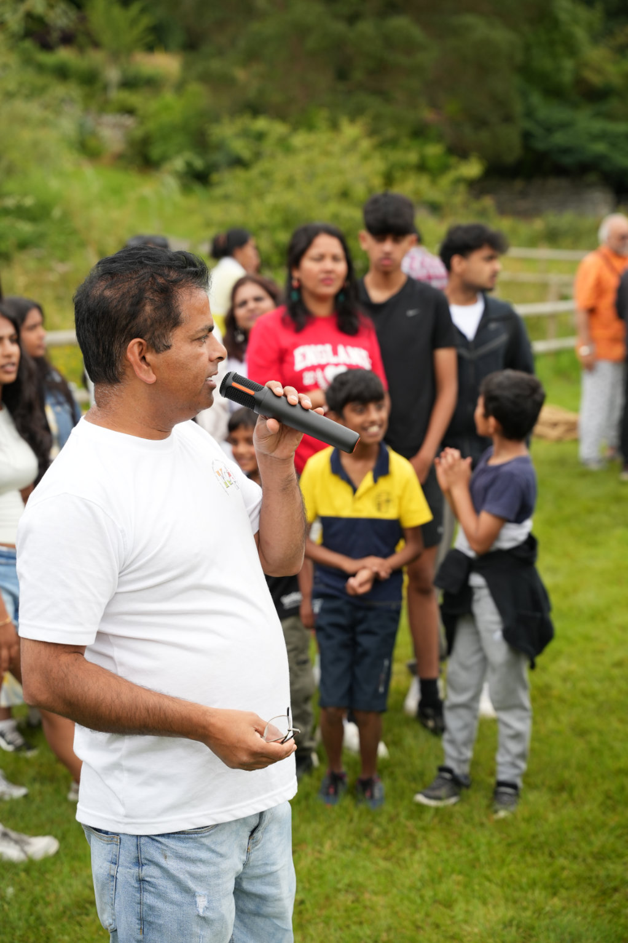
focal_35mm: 70
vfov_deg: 28.8
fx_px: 1832
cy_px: 472
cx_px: 314
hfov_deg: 19.5
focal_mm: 70
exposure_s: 1/800
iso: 400
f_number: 4
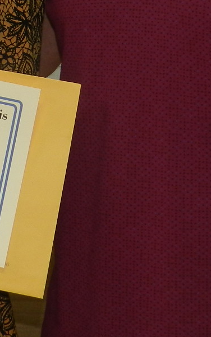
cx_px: -133
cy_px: -46
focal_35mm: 166
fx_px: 1528
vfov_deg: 12.4
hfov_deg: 7.7
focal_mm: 8.1
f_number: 4.2
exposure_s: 1/30
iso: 200
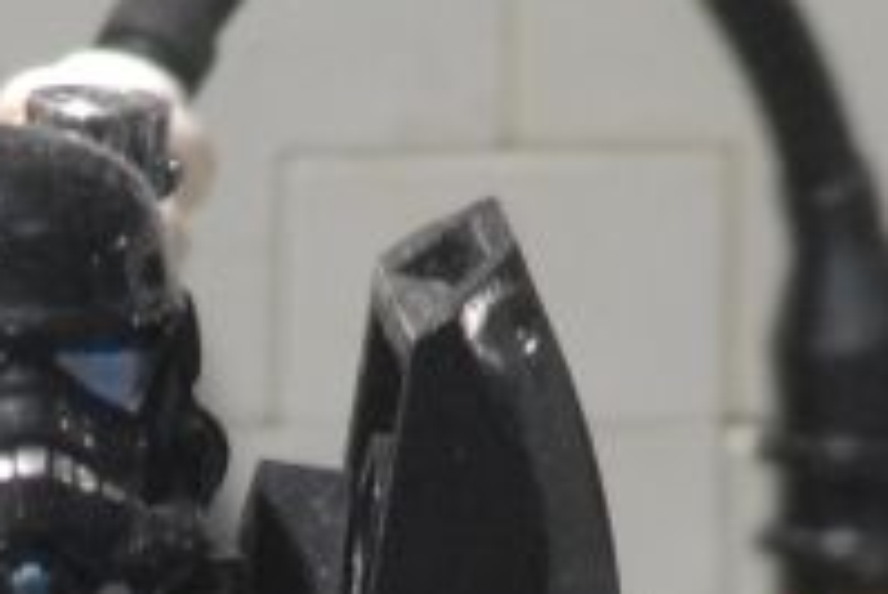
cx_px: 49
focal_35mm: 1497
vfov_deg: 0.9
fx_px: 36957
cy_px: 1074
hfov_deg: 1.4
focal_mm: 155
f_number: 11
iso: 560
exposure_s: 1/60
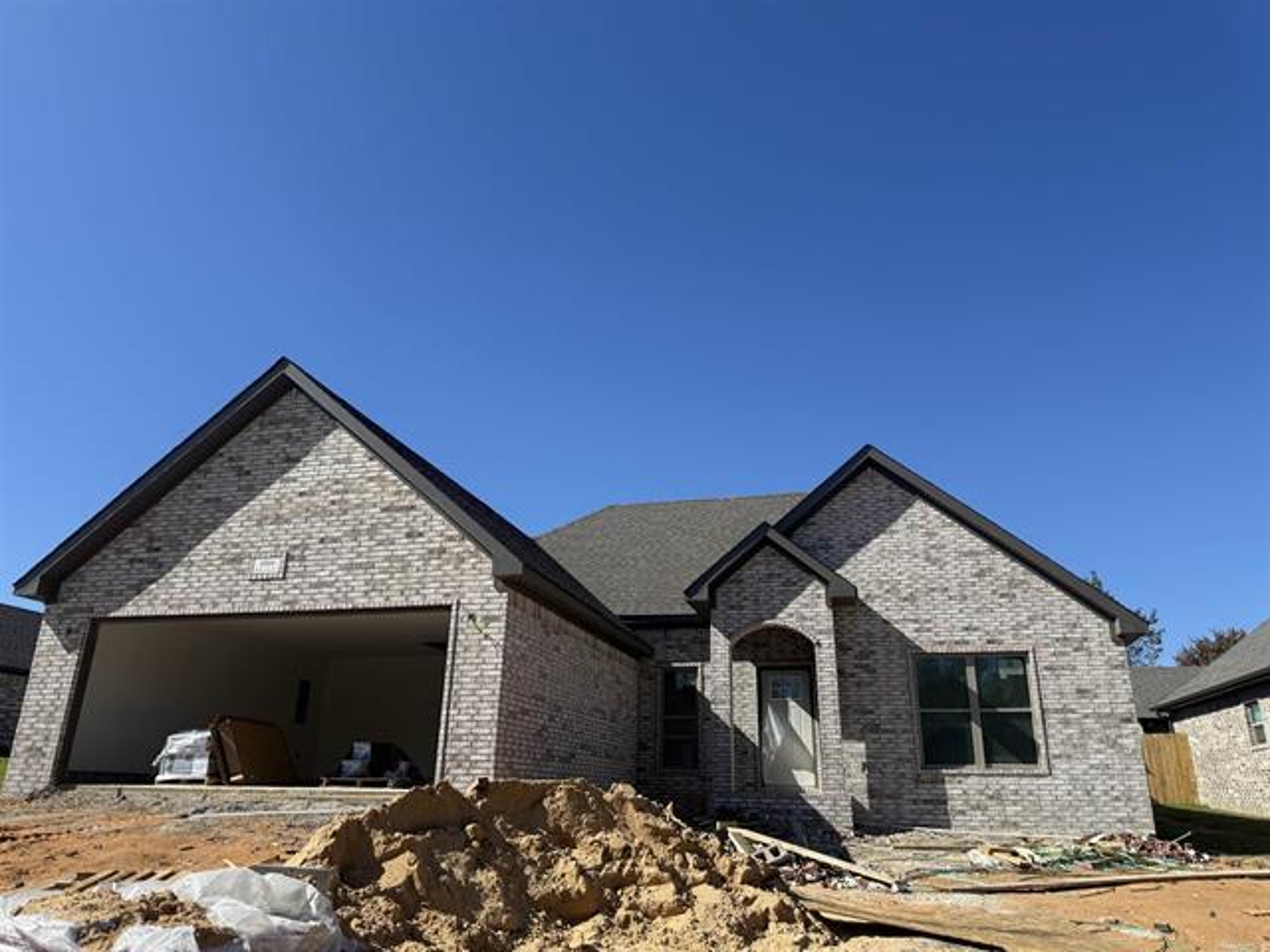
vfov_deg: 56.8
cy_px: 476
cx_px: 635
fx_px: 881
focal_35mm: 24
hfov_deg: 71.6
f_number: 1.78
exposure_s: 1/4673
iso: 80
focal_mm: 6.76
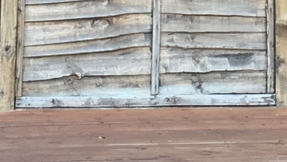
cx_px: 202
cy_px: -386
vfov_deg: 5.2
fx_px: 1651
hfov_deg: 9.9
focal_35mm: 217
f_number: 2.2
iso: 25
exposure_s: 1/100
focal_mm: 4.15
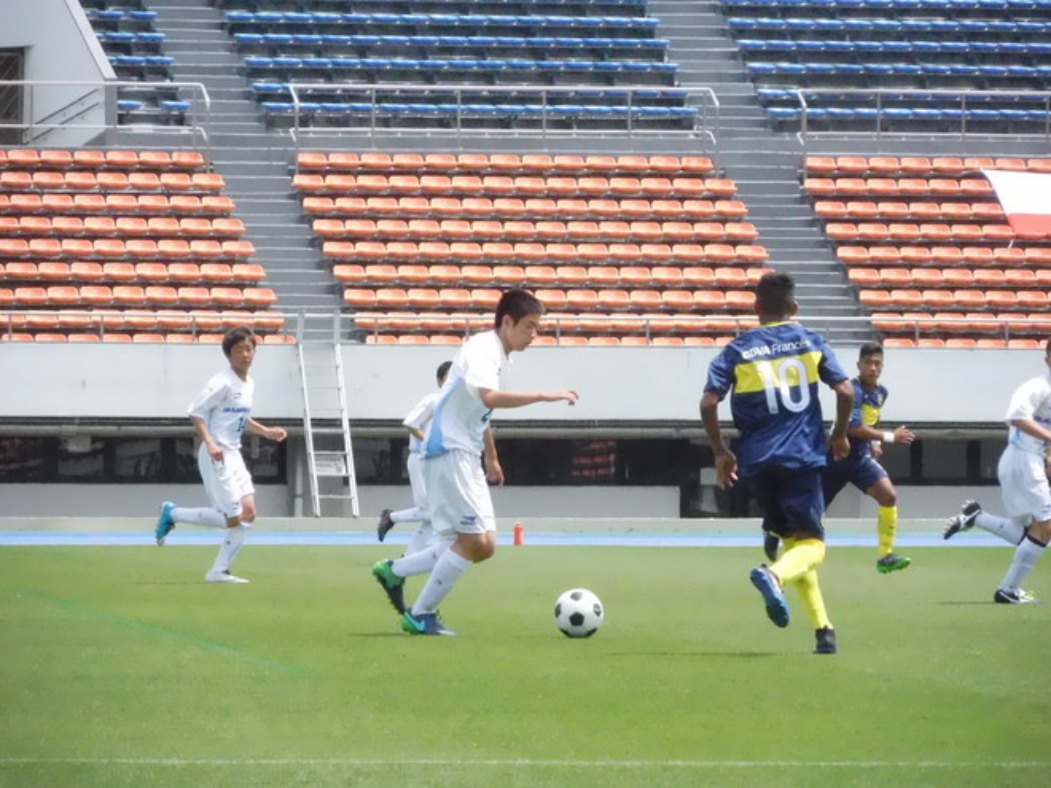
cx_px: 526
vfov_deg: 5.3
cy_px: 394
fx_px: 8501
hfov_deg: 7.1
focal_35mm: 280
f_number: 11.6
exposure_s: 1/1500
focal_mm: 50
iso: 3200
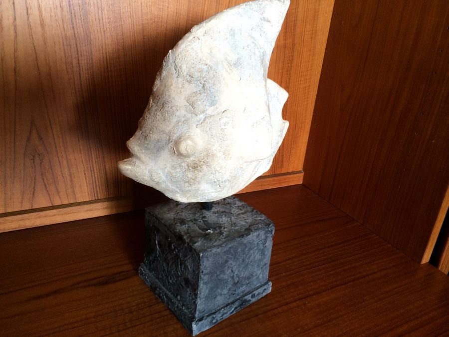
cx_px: 224
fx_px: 389
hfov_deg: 60.0
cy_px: 168
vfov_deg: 46.8
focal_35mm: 30
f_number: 2.2
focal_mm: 4.12
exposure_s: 1/30
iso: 50
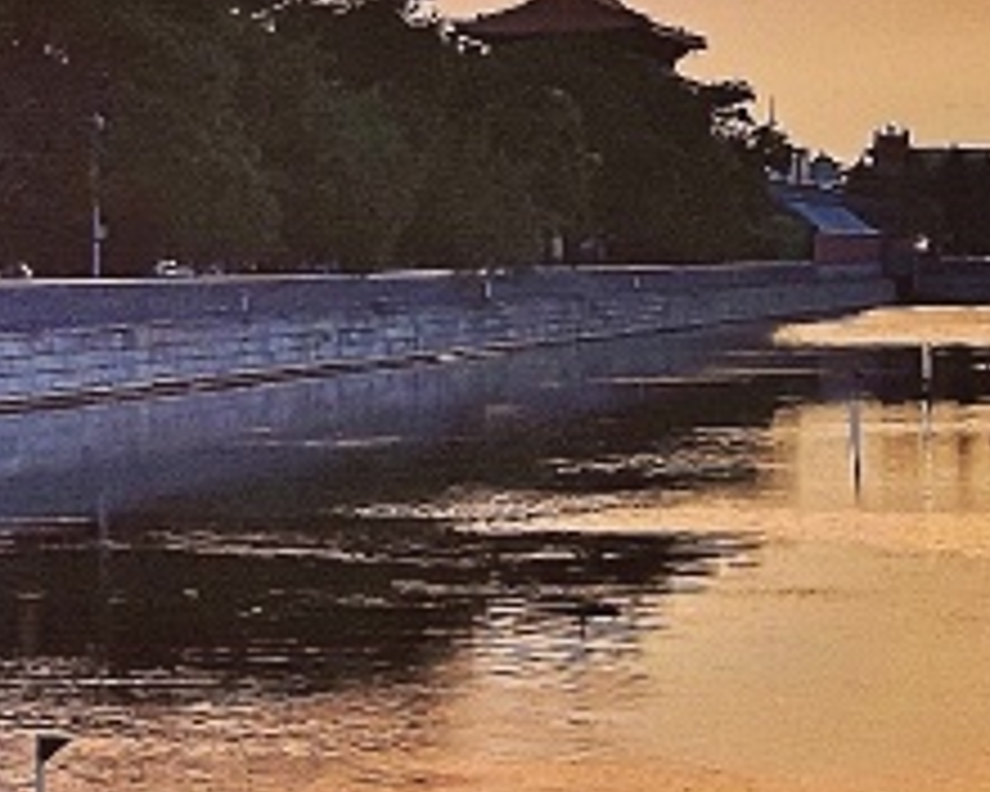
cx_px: -486
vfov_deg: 10.7
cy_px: 76
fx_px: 4219
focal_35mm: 144
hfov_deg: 12.7
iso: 100
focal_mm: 3.95
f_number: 1.8
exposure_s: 1/100
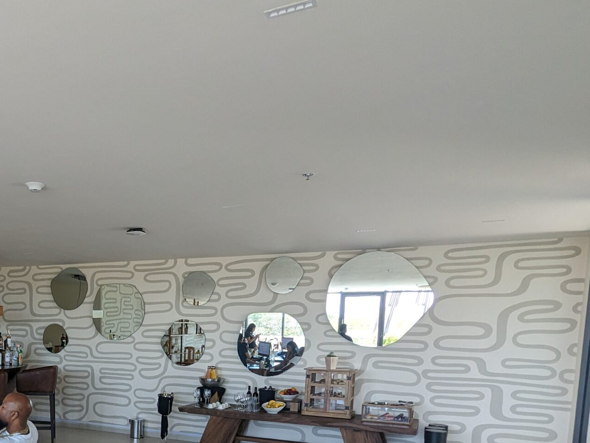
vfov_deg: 41.1
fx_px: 545
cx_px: 86
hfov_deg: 51.7
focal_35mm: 32
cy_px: 389
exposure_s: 1/120
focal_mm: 2.35
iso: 98
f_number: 2.2
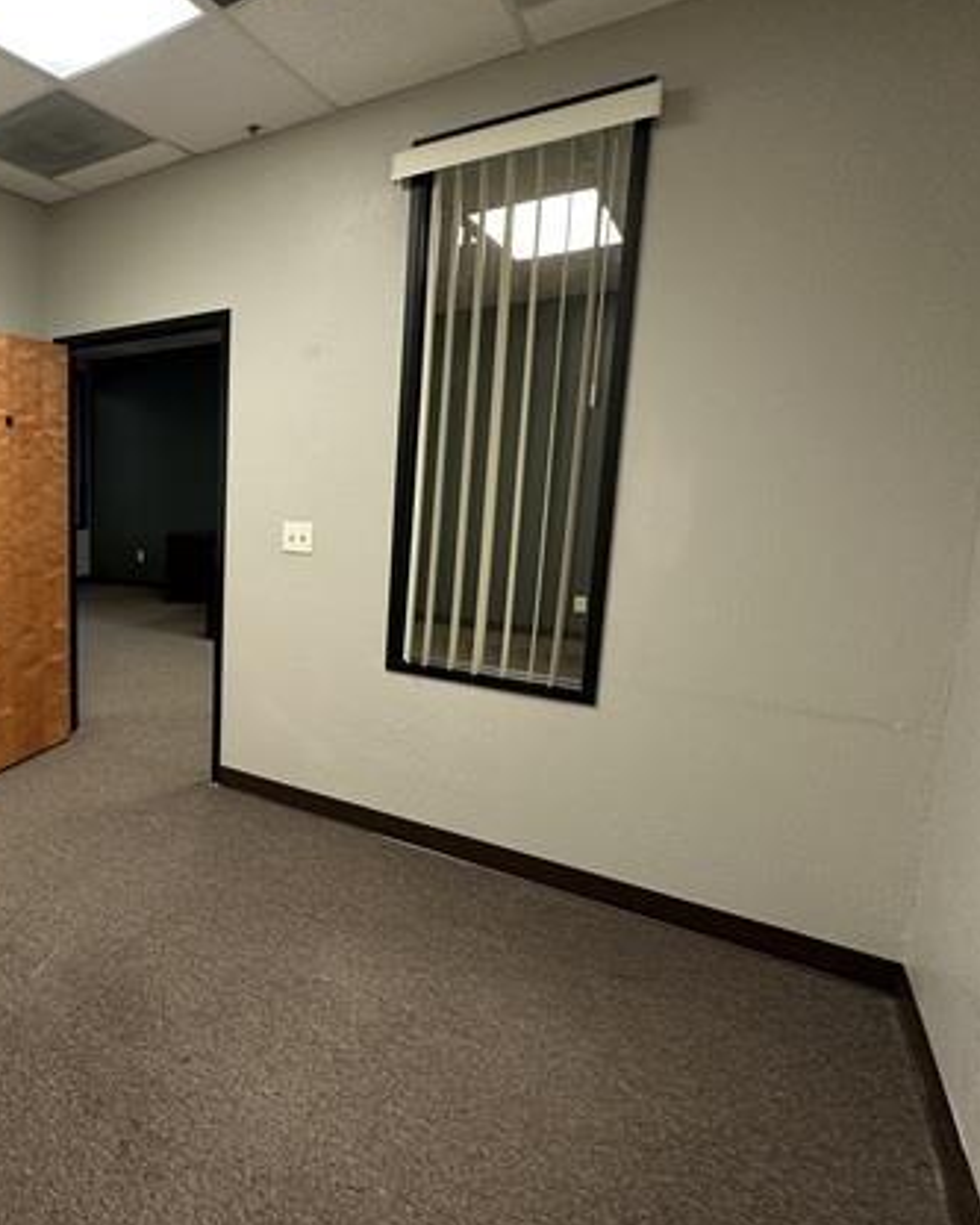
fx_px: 761
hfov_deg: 54.6
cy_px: 577
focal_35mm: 21
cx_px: 53
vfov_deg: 77.5
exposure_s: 1/60
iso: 160
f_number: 2.2
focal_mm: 2.22
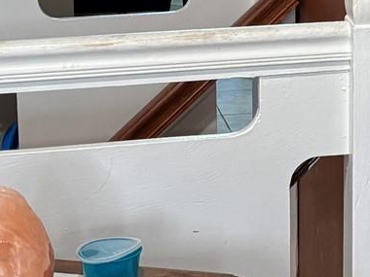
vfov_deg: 10.4
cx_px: 558
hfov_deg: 13.3
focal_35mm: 140
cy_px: -58
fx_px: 1496
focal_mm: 5.96
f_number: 1.6
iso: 200
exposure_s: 1/60
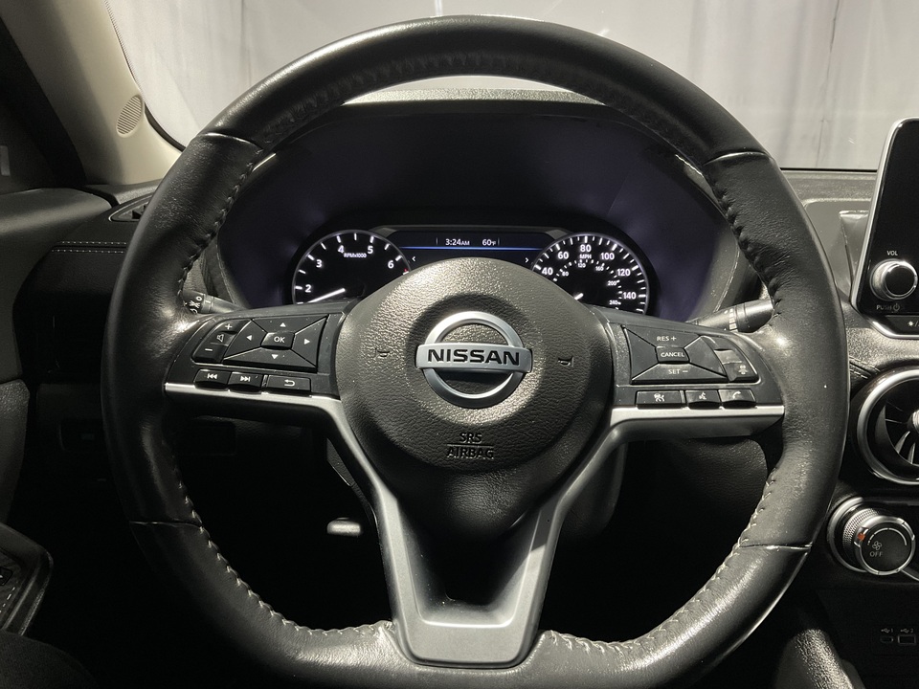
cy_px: 344
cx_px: 460
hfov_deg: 61.7
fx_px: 770
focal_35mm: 29
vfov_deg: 48.2
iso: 160
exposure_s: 1/50
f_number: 1.8
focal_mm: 3
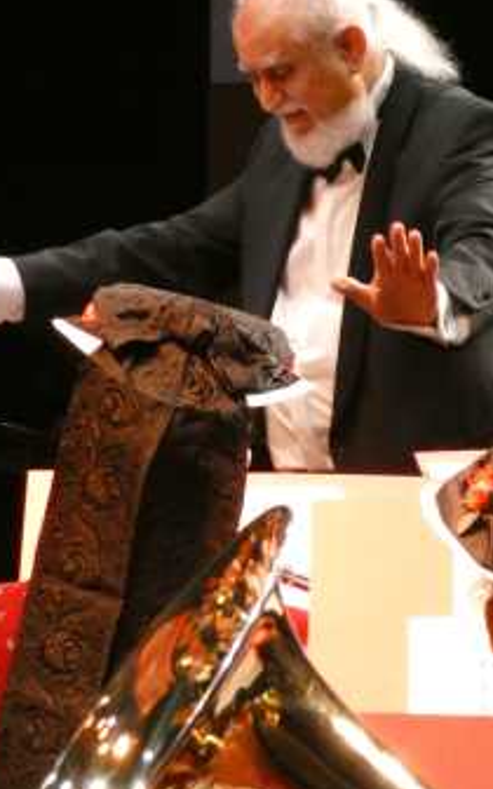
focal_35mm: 227
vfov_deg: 9.2
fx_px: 4880
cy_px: 264
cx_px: 289
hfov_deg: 5.8
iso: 1600
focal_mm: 24.2
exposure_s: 1/60
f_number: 5.3
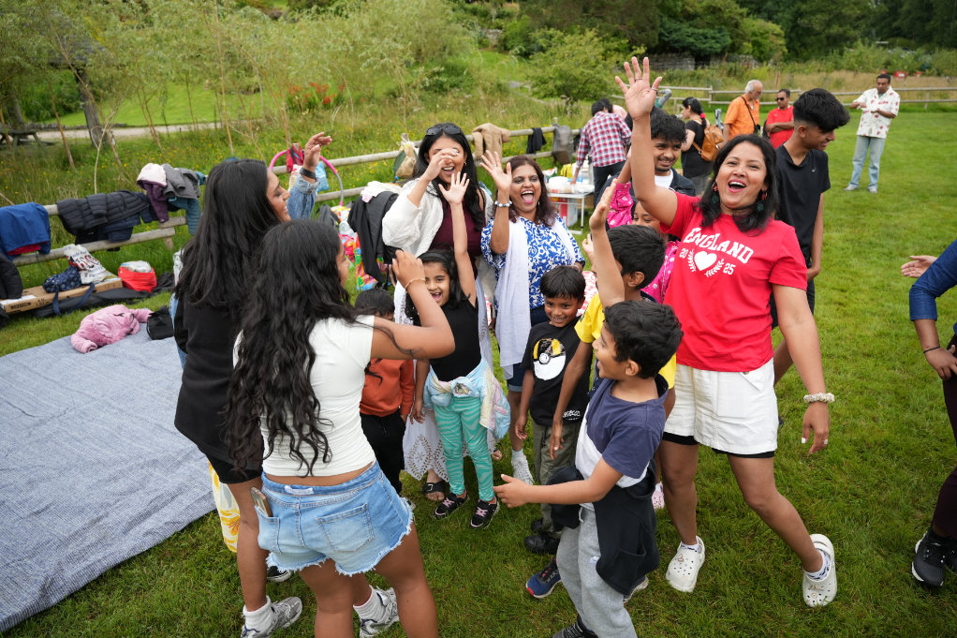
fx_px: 638
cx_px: 478
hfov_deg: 73.8
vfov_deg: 53.1
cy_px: 319
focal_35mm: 24
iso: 400
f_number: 4
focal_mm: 24
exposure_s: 1/800
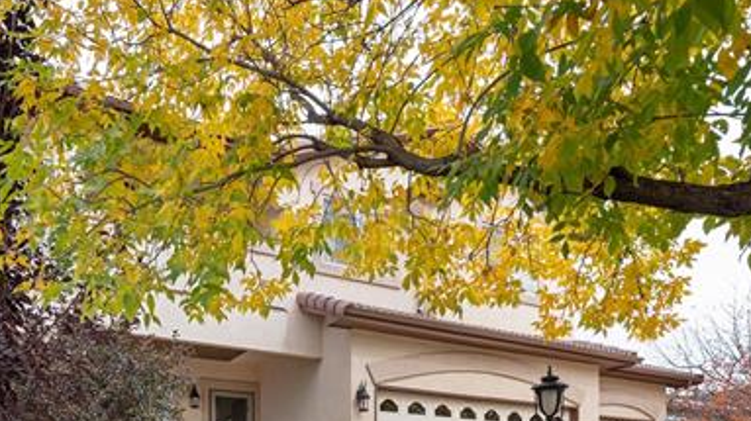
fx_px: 557
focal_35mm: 28
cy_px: 394
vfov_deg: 38.1
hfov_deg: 67.2
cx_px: 294
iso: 500
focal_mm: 16
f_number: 7.1
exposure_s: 1/640
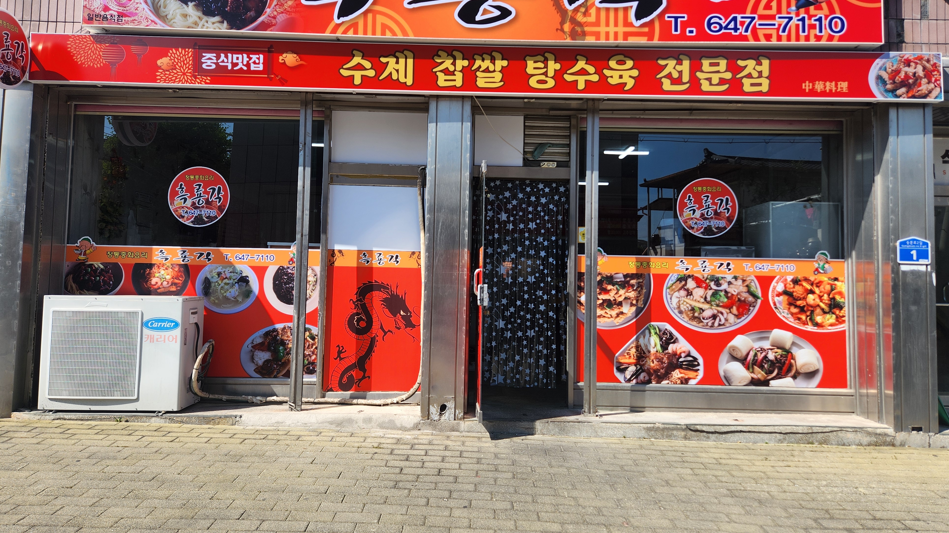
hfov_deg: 71.9
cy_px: 241
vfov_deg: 44.3
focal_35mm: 26
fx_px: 654
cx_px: 468
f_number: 1.8
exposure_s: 1/1030
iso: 20
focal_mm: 5.4
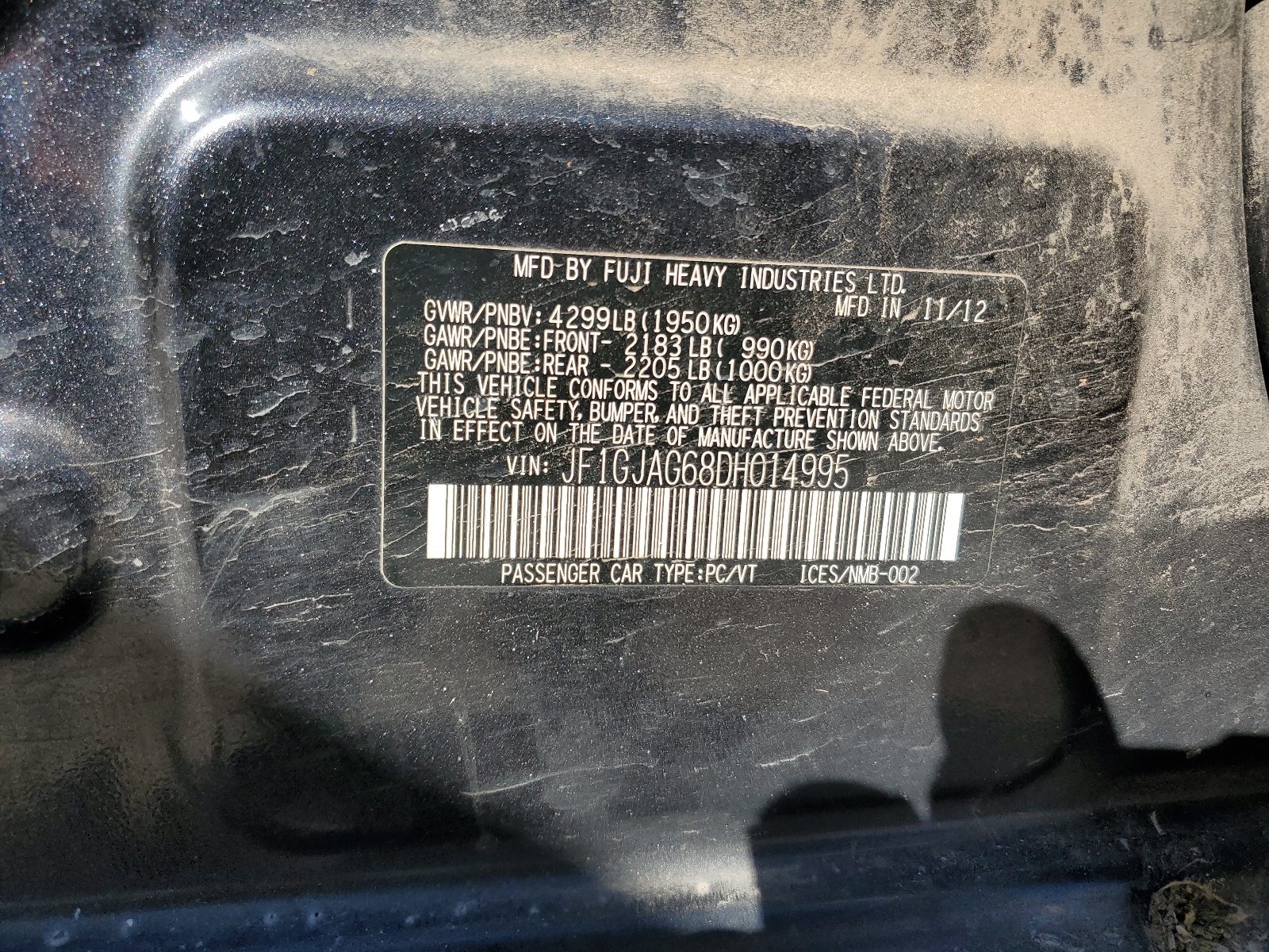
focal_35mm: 26
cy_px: 476
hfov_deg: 67.3
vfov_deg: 53.1
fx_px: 953
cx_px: 634
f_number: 1.5
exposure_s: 1/2000
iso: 50
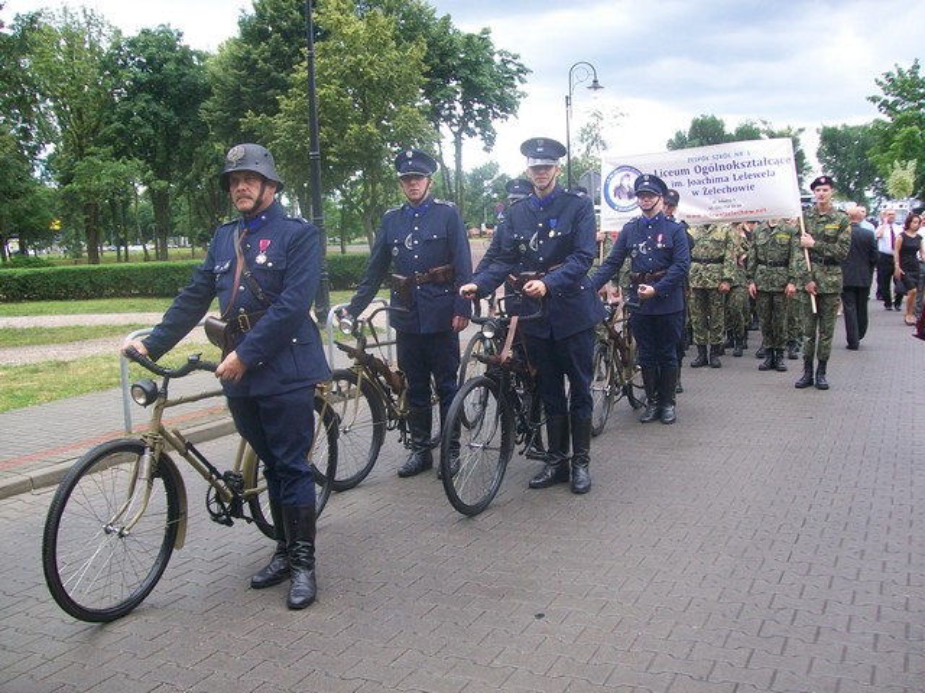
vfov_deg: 39.7
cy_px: 346
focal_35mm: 36
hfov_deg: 51.4
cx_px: 462
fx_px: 962
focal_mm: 6
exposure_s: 1/250
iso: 64
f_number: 2.7
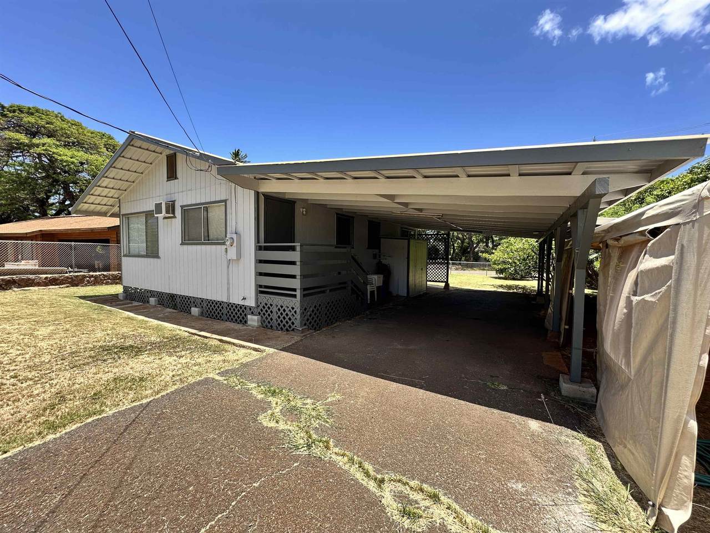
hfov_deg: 102.1
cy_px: 266
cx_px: 355
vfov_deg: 85.7
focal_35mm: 14
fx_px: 287
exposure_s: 1/435
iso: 40
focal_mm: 2.22
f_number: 2.2
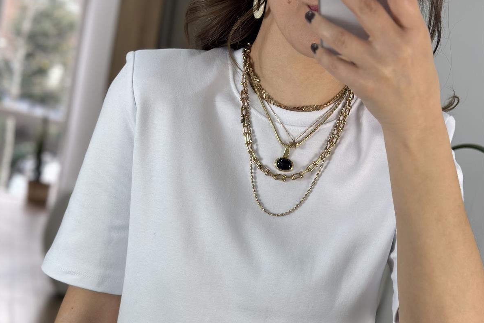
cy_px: 297
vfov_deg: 19.9
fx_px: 901
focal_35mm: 67
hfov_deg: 30.1
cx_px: 241
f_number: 1.78
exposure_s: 1/442
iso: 80
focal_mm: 6.86
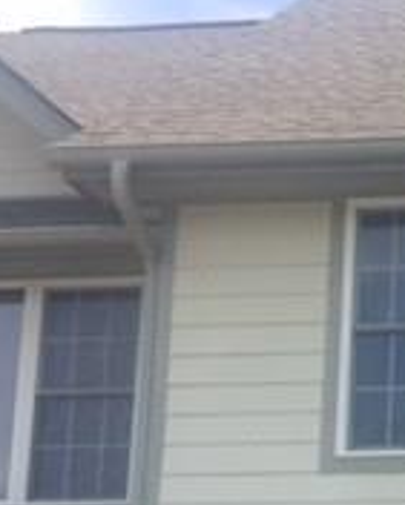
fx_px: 1542
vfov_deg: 17.8
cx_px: 724
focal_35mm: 103
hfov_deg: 13.5
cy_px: 585
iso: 32
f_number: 2.2
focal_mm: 4.15
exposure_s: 1/898
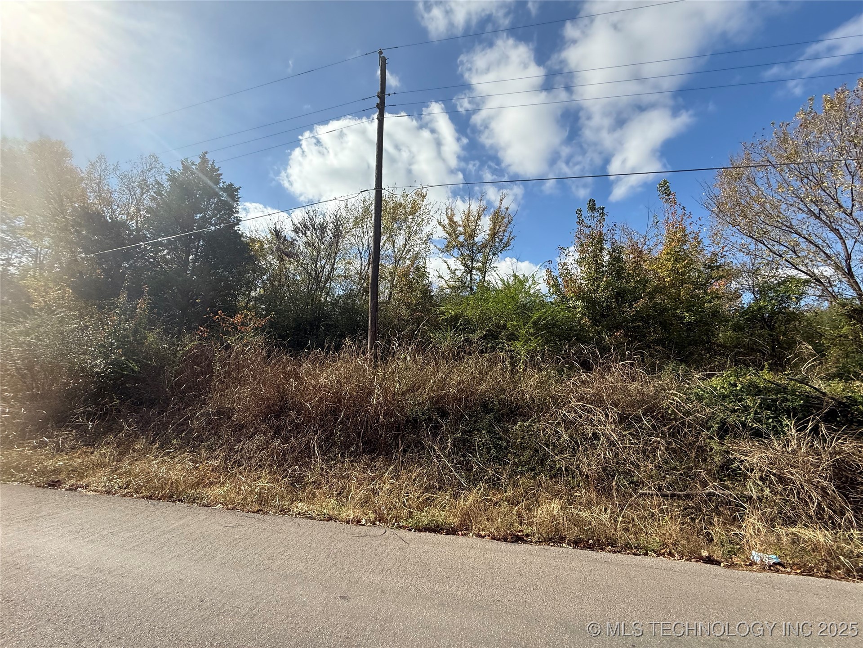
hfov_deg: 102.1
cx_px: 432
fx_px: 349
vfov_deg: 85.7
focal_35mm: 14
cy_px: 324
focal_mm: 2.22
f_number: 2.2
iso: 64
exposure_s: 1/1901
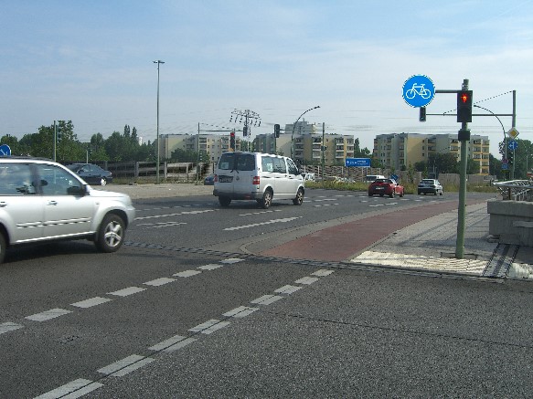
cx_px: 266
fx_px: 585
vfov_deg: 37.7
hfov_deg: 49.0
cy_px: 200
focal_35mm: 38
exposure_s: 1/200
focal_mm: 7.9
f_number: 8
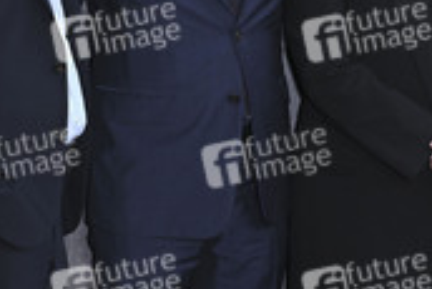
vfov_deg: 11.0
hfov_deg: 16.6
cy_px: -30
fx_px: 1477
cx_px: 300
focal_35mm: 123
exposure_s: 1/250
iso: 640
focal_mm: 47
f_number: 6.3
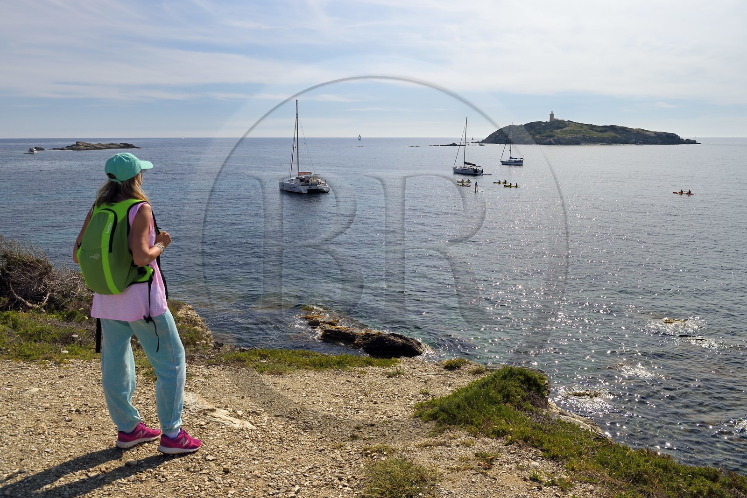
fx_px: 498
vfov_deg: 53.1
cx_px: 374
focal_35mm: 24
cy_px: 249
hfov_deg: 73.7
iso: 200
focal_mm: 24
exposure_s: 1/1000
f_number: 9
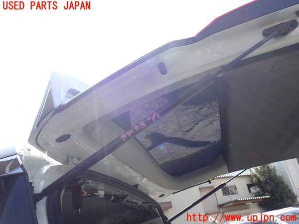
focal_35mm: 30
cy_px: 112
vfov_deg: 46.8
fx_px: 259
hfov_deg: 60.0
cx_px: 150
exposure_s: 1/500
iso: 100
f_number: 3.2
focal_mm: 5.4
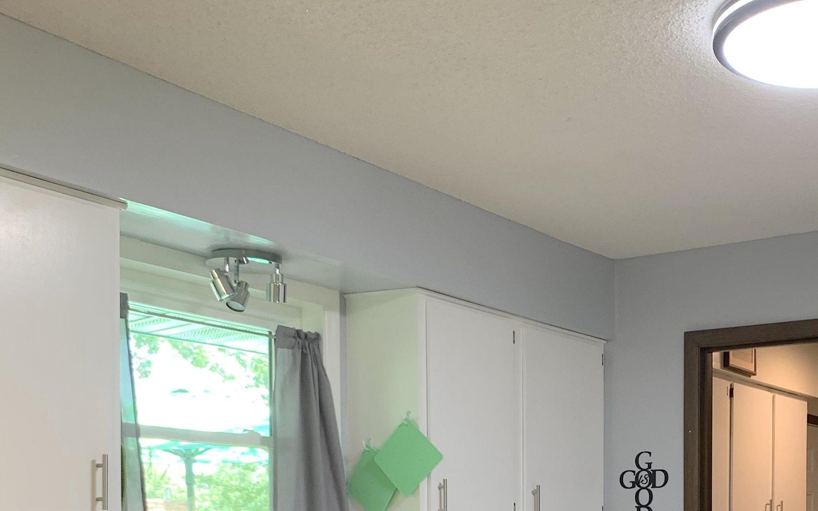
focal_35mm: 51
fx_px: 1137
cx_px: 596
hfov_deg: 38.7
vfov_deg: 23.7
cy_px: 566
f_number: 1.8
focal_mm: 4.25
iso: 80
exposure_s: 1/60
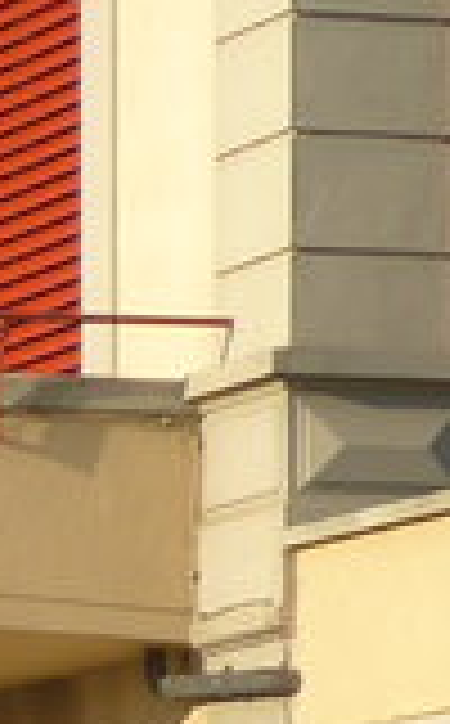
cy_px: 1372
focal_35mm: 388
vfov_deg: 5.3
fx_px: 7648
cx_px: -1305
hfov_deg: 3.2
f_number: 3.2
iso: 80
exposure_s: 1/640
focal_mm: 10.1
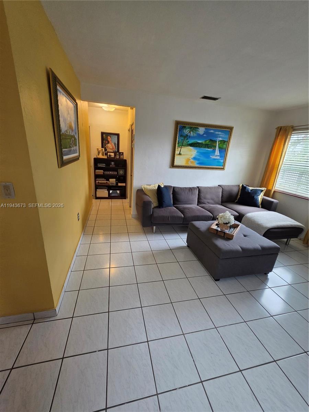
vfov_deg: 106.2
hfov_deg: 89.9
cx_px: 154
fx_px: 155
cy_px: 206
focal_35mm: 13
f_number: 1.9
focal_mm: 2.2
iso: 250
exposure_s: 1/120
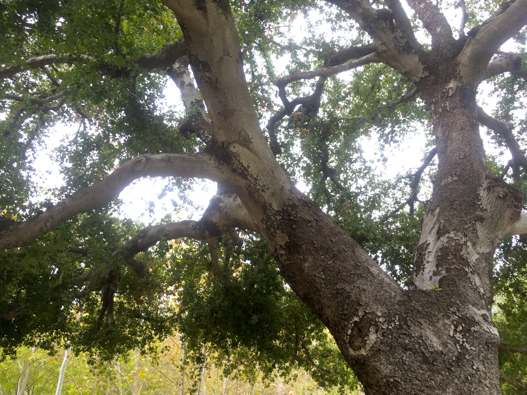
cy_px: 198
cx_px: 264
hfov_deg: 61.7
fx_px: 442
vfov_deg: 48.2
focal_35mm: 29
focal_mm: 4.15
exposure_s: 1/120
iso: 40
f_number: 2.2
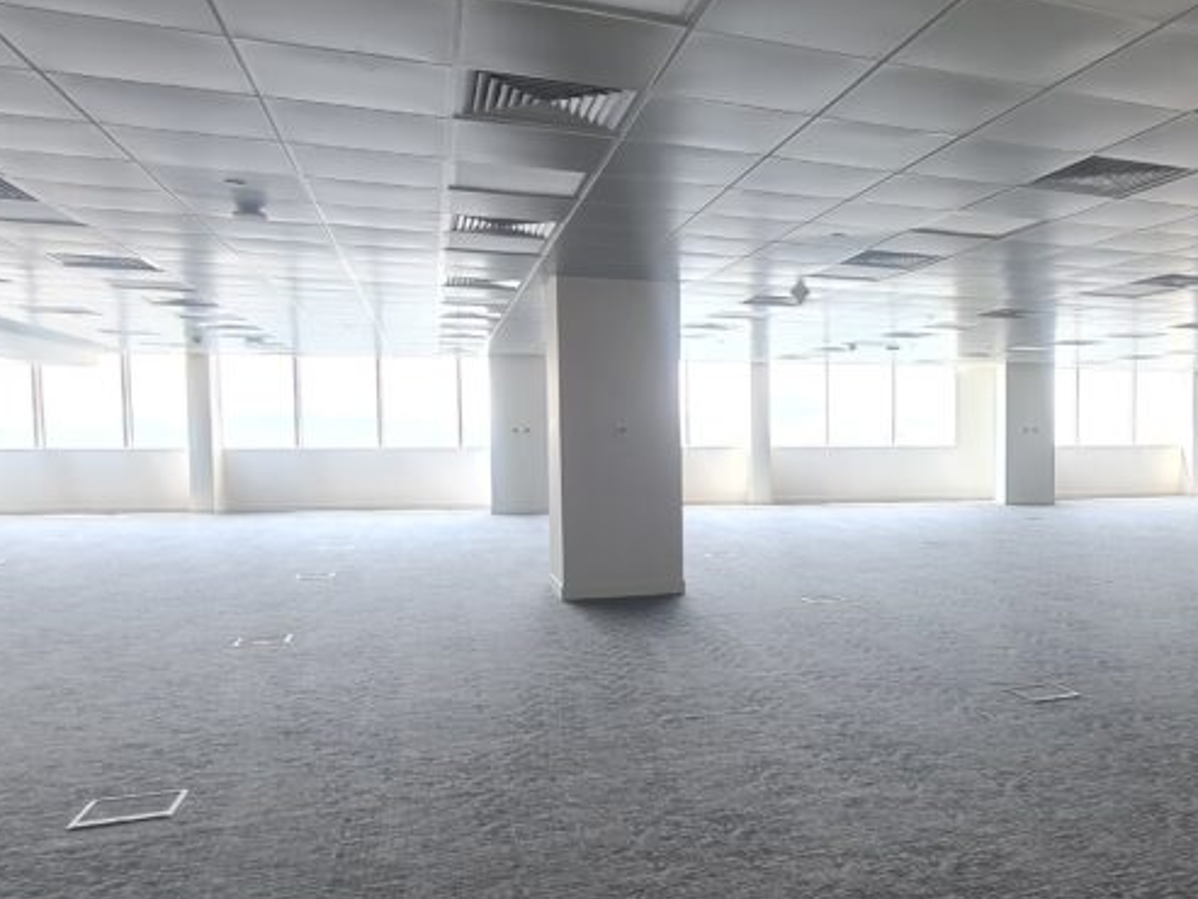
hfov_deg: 61.6
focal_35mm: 27
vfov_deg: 51.3
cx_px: 899
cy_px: 496
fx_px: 935
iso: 100
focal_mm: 2.2
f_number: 2.2
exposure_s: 1/50
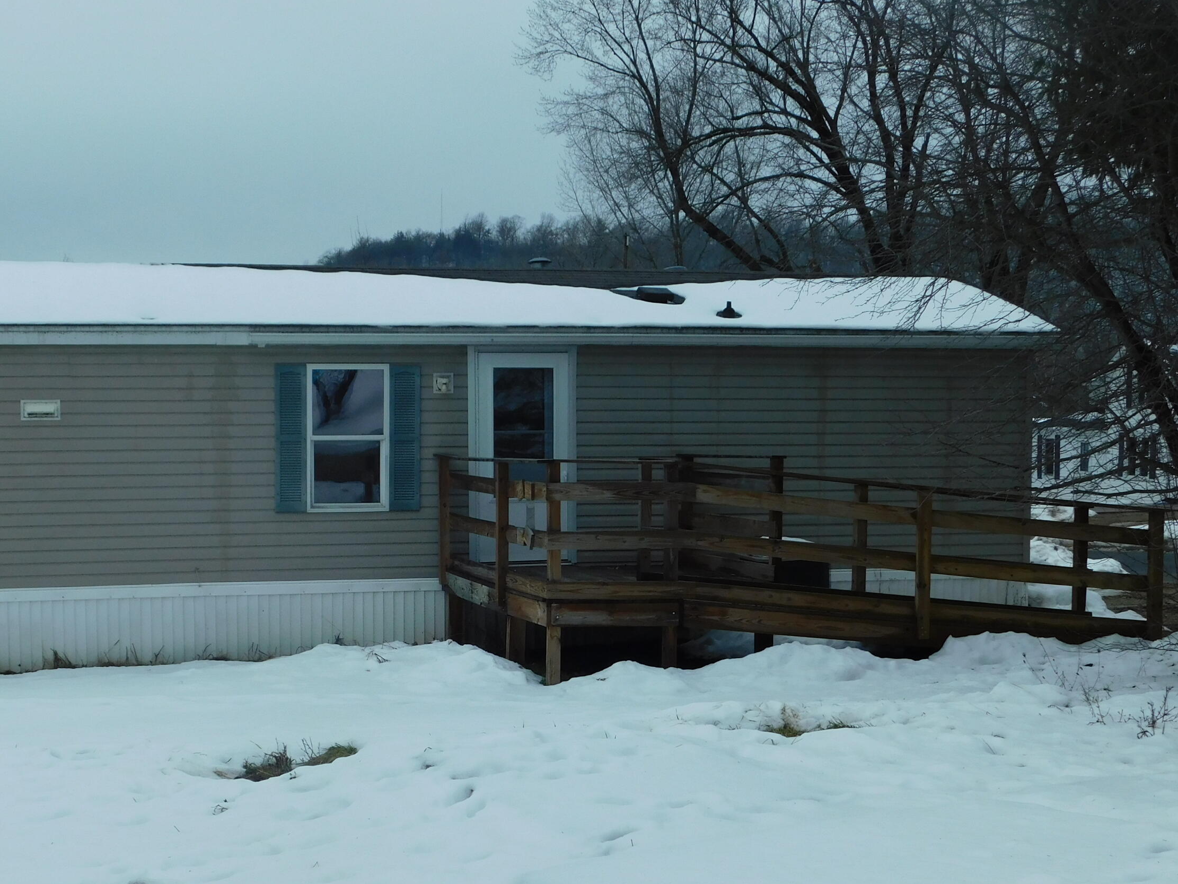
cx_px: 413
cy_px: 570
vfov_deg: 26.9
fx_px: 1838
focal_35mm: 54
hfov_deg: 35.3
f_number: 3.6
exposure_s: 1/800
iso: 125
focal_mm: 7.1
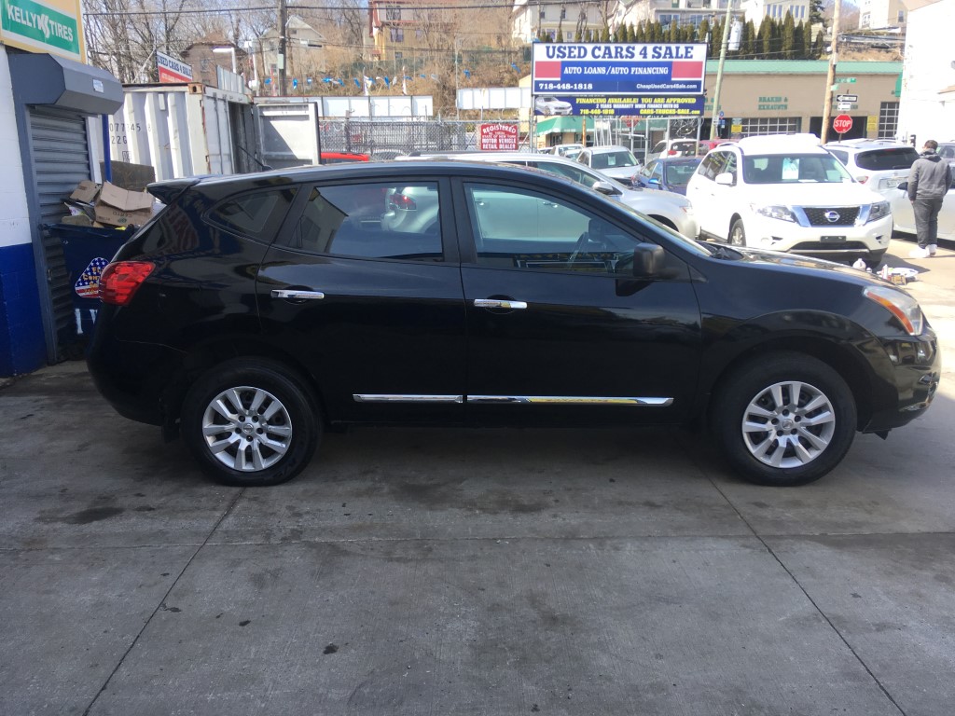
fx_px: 800
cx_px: 478
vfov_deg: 48.2
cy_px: 358
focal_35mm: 29
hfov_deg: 61.7
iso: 25
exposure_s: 1/487
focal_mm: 4.15
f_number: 2.2
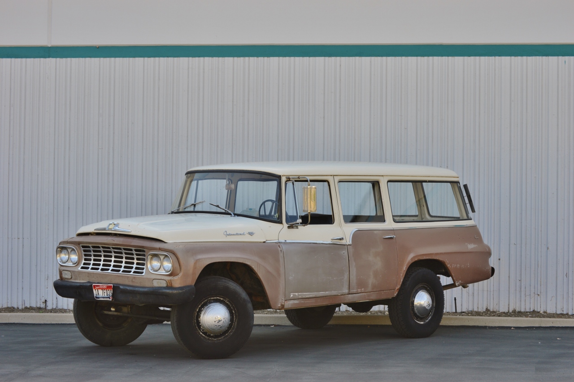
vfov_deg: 16.5
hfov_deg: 24.6
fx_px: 1314
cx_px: 287
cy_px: 191
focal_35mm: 82
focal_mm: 55
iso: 100
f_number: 6.3
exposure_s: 1/160
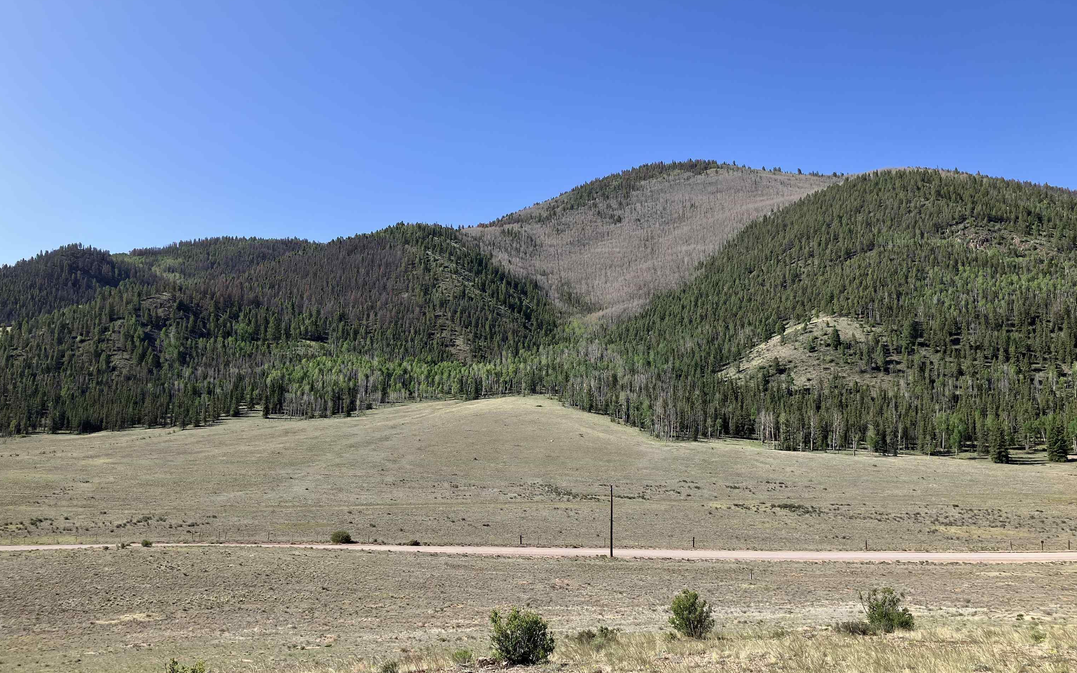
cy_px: 335
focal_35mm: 30
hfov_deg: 62.9
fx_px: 881
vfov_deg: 41.8
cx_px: 535
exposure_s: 1/1517
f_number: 1.8
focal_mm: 3.99
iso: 32
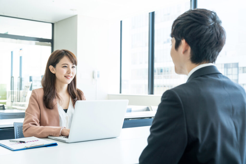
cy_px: 82
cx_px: 123
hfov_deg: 45.4
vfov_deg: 31.2
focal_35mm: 43
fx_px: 294
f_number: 4.5
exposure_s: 1/160
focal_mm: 43
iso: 250
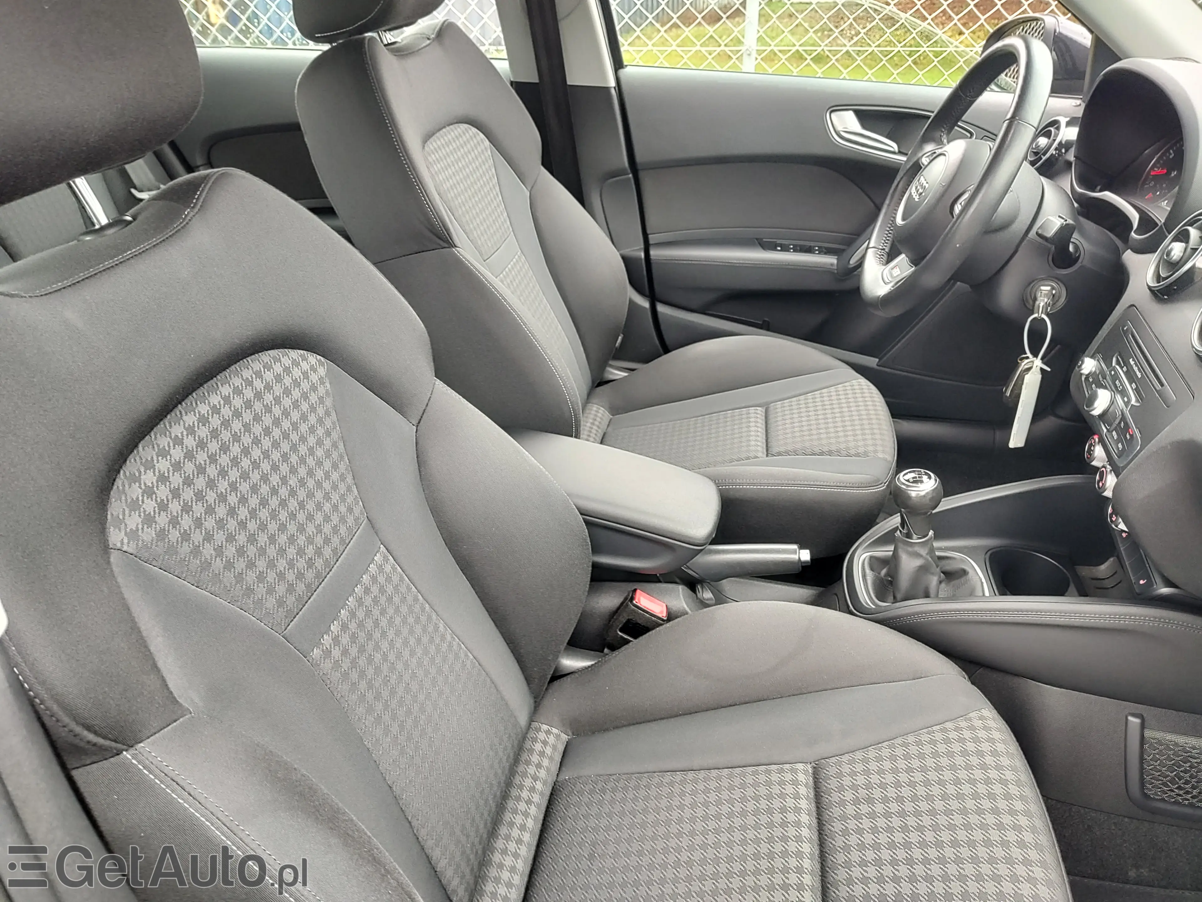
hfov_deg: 73.9
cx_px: 601
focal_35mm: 23
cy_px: 451
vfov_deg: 58.9
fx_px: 799
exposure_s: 1/50
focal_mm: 5.56
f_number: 1.8
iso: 305
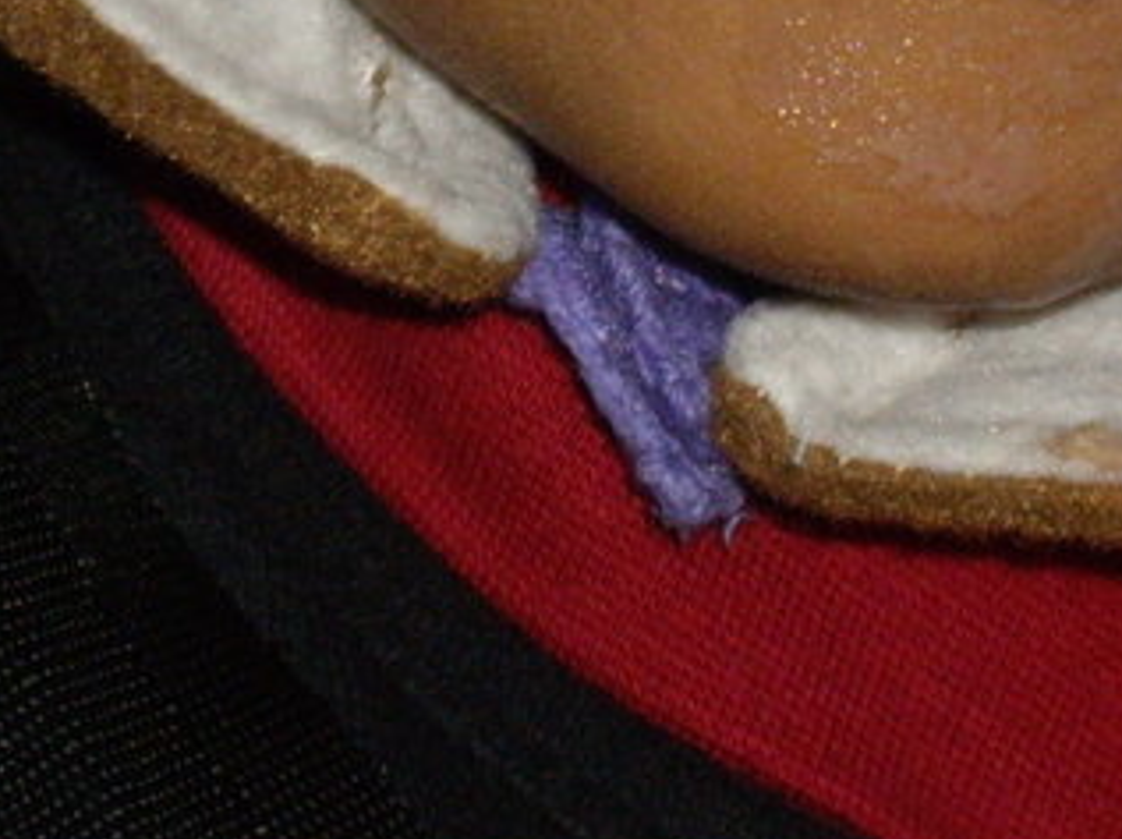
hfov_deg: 6.5
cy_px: -467
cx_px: 895
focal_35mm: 304
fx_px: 9842
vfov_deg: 4.8
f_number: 4.6
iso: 200
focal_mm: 15.3
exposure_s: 1/100
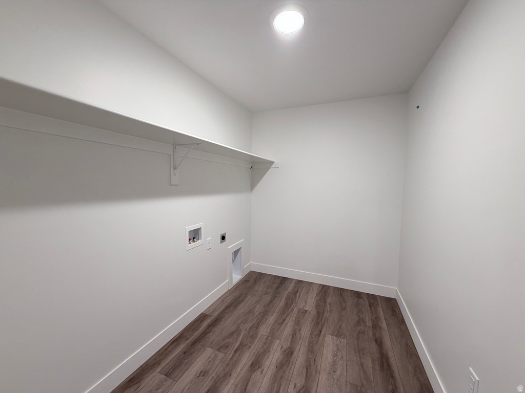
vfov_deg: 85.7
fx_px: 212
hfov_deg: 102.1
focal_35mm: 14
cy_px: 196
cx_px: 262
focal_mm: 2.22
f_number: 2.2
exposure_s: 1/120
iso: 250
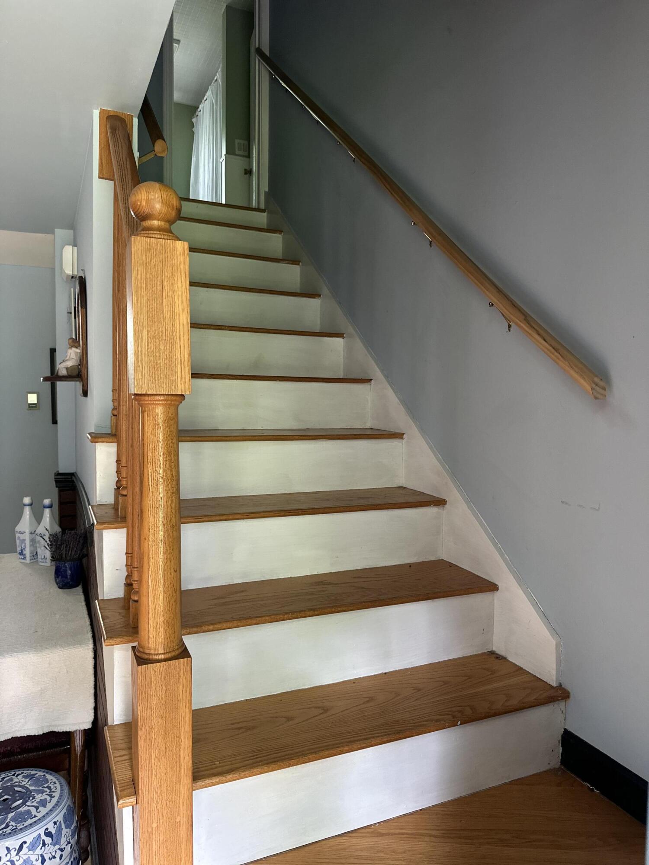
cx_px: 324
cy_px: 432
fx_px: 600
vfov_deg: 71.6
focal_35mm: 24
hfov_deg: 56.8
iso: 400
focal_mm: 6.86
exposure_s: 1/60
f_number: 1.78
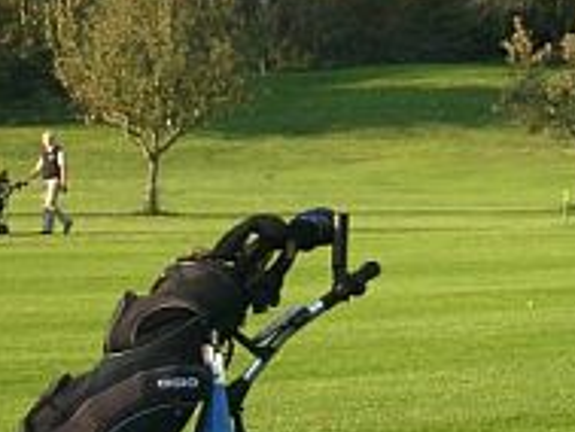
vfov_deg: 13.3
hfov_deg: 17.7
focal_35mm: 111
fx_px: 1845
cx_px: 368
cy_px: 106
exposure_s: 1/320
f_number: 2.6
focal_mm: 5.8
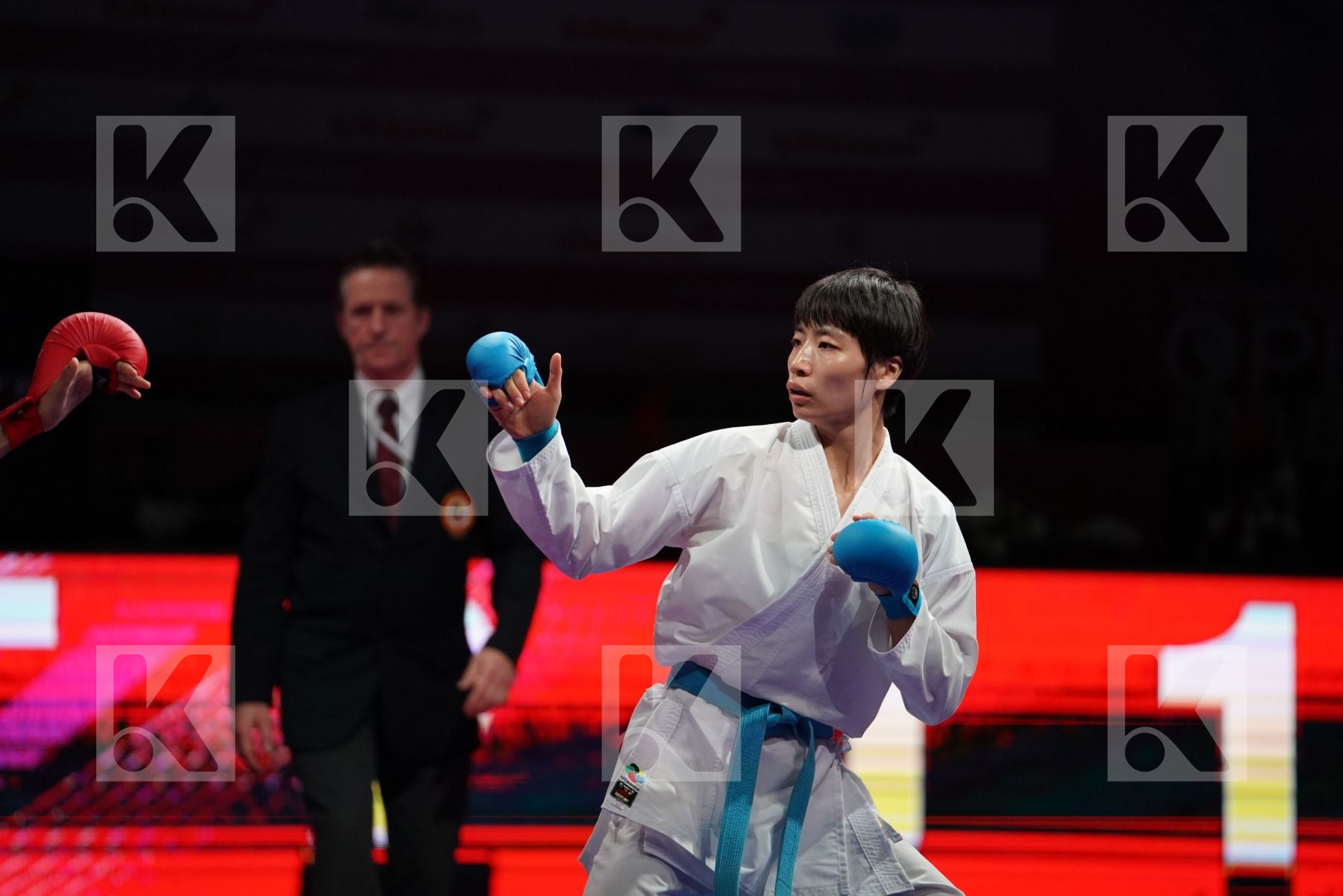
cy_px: 448
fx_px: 6864
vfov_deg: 7.5
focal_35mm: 184
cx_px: 672
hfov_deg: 11.2
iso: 2500
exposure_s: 1/1000
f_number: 2.8
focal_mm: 184
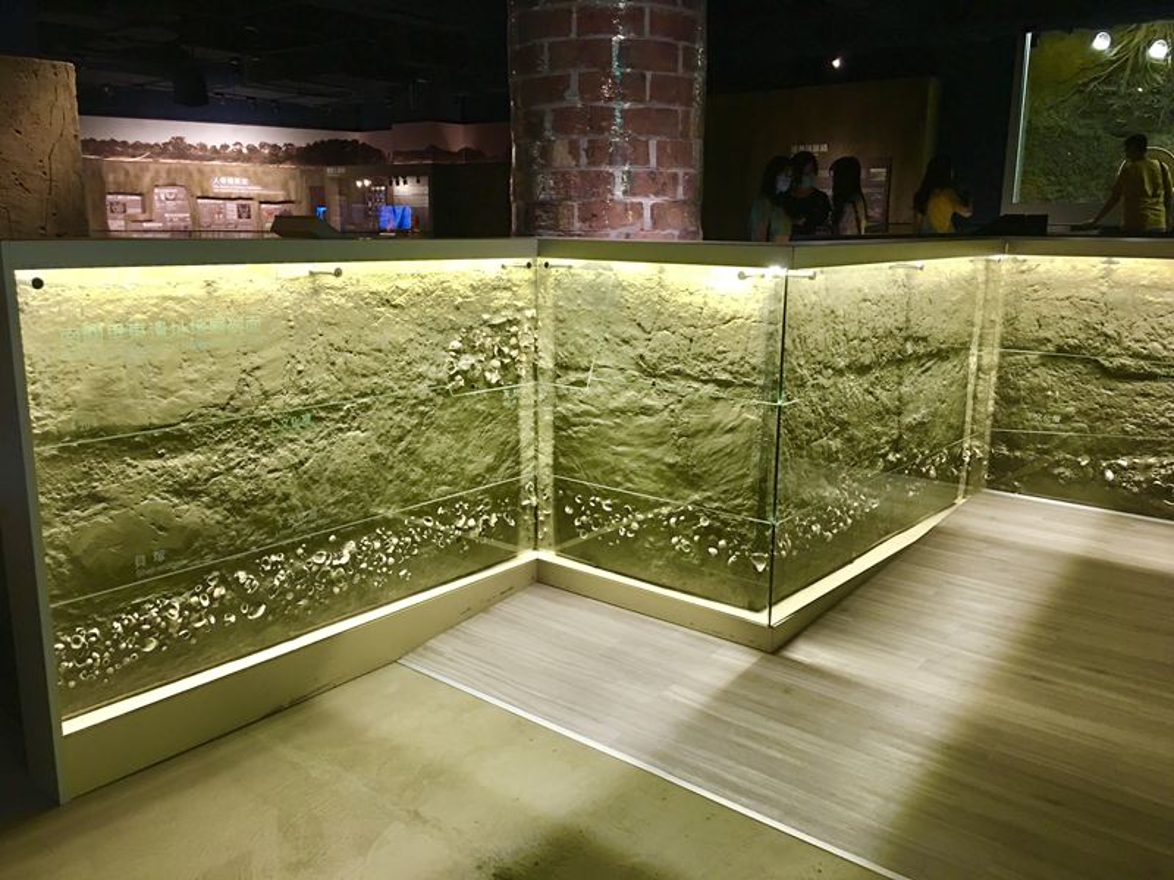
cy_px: 440
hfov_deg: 61.7
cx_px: 587
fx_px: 984
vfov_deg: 48.2
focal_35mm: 29
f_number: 2.2
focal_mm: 4.15
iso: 64
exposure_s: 1/15
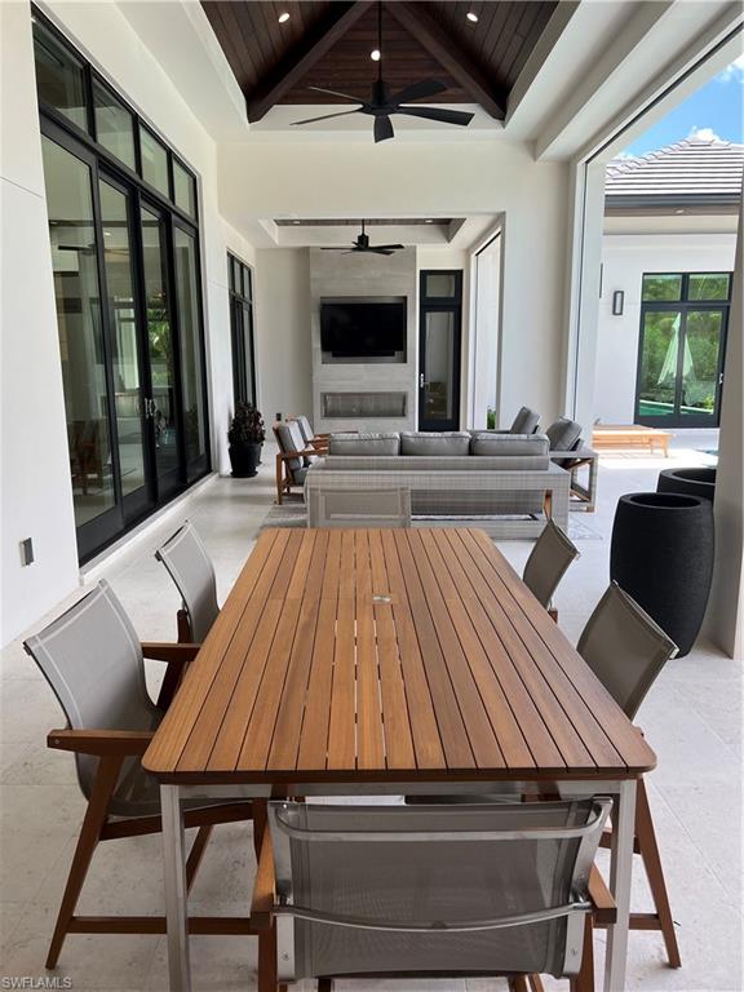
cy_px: 496
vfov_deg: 67.3
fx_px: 745
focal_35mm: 26
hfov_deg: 53.1
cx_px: 372
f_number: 1.5
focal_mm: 5.7
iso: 50
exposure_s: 1/611
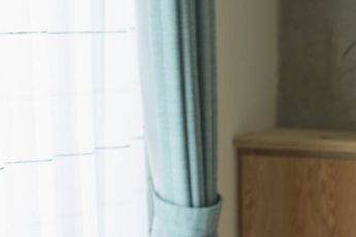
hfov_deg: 13.6
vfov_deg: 9.3
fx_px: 1444
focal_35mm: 146
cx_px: 435
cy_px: 261
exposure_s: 1/200
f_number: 2.8
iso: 320
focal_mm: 50
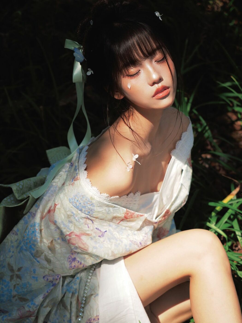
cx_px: 121
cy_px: 162
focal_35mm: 80
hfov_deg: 18.4
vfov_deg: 24.4
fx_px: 746
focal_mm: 40
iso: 500
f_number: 2.8
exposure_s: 1/2500
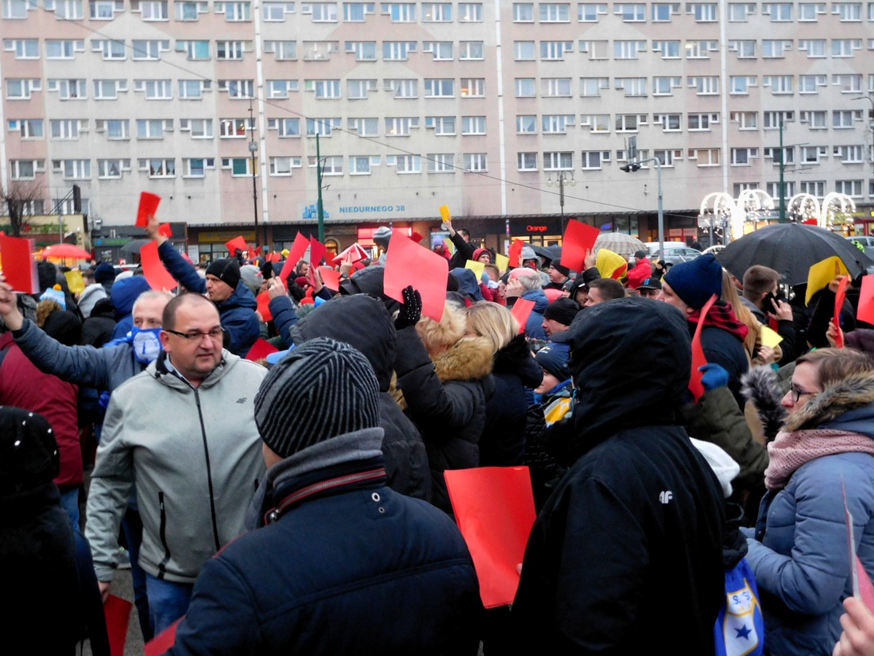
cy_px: 328
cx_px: 437
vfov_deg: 32.2
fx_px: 1136
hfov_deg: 42.1
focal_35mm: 45
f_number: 4
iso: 400
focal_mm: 8
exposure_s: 1/20
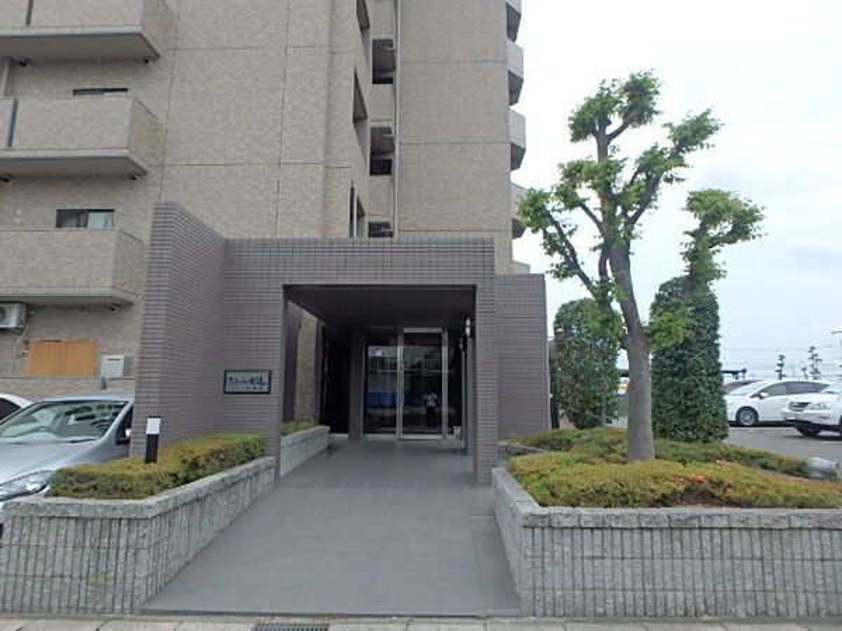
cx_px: 421
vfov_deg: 63.4
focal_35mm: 21
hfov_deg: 79.0
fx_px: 511
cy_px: 316
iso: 125
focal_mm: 3.7
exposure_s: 1/500
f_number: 3.5
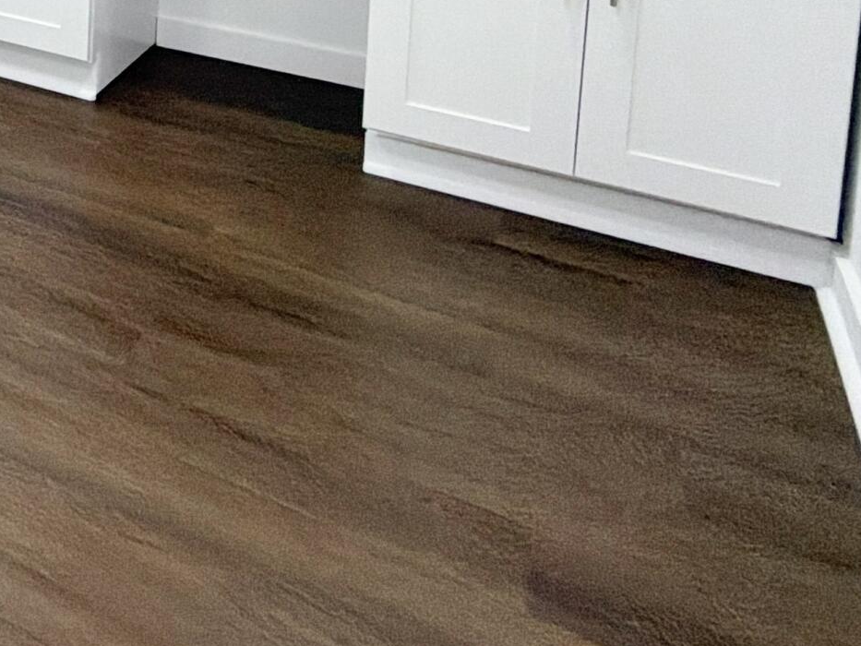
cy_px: -238
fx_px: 1119
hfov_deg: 29.3
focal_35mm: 45
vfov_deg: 26.3
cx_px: -376
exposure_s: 1/120
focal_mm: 2.22
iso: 125
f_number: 2.2
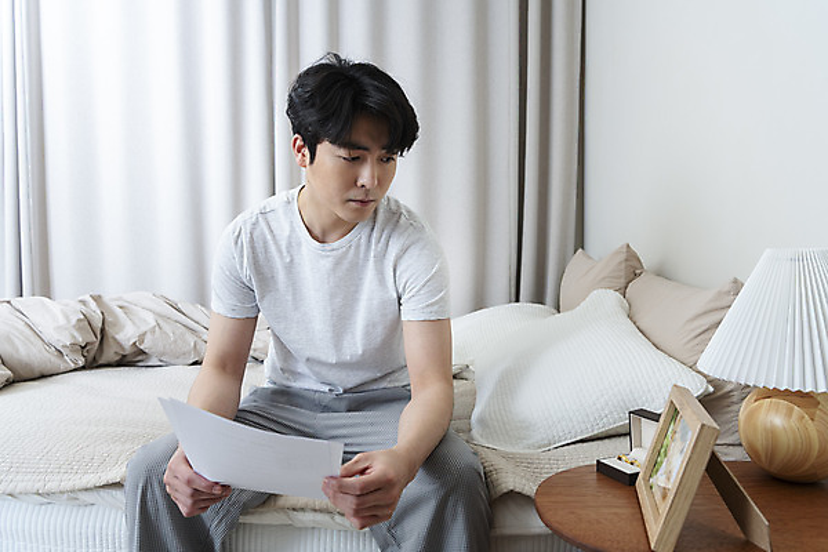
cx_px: 414
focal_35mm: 30
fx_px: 690
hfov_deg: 61.9
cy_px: 276
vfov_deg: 43.6
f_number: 5
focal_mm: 30
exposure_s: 1/125
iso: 320
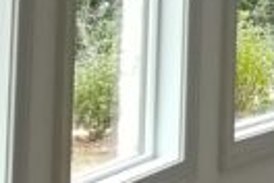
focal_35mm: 210
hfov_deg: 7.9
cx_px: 930
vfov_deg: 6.3
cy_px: -247
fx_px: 1598
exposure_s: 1/120
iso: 80
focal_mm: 4.25
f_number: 1.7
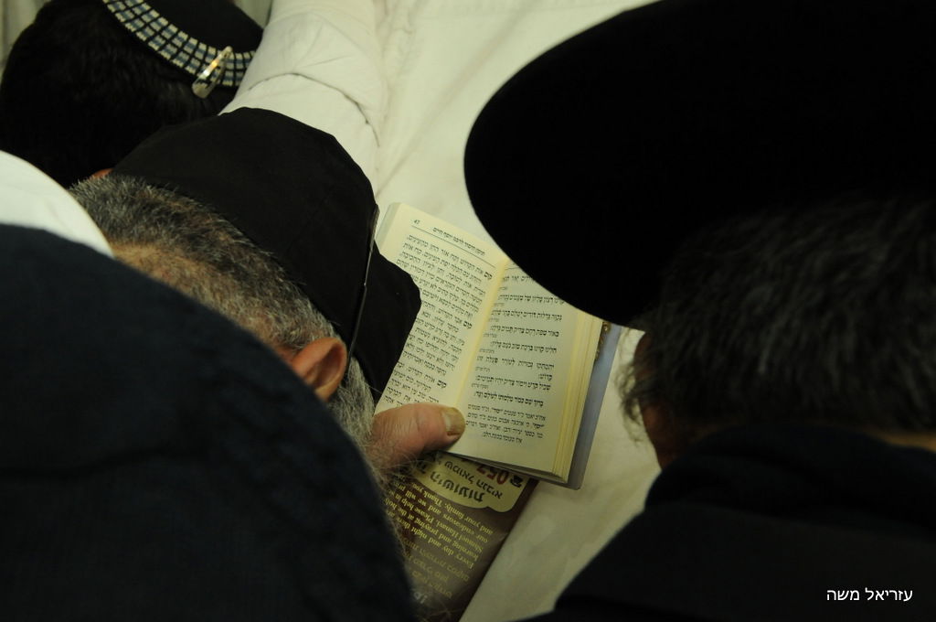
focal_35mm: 48
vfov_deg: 28.0
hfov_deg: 41.2
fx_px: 1246
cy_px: 311
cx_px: 468
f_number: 6.3
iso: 1000
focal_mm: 32
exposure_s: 1/100
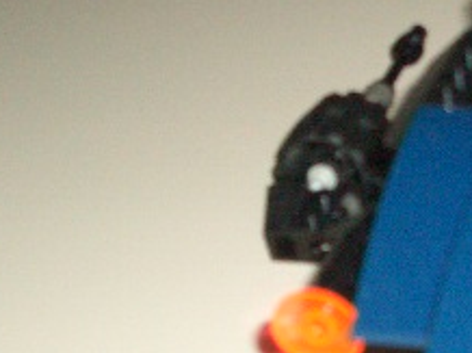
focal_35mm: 144
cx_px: 556
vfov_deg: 10.3
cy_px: 136
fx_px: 1961
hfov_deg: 13.4
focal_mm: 8.2
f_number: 3.1
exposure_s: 1/60
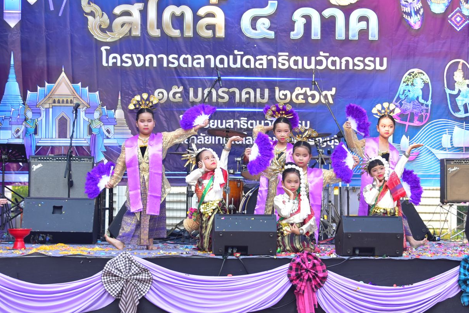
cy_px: 110
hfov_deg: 17.9
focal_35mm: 114
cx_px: 286
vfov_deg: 12.0
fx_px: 1486
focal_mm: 55
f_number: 6.3
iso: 200
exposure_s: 1/200
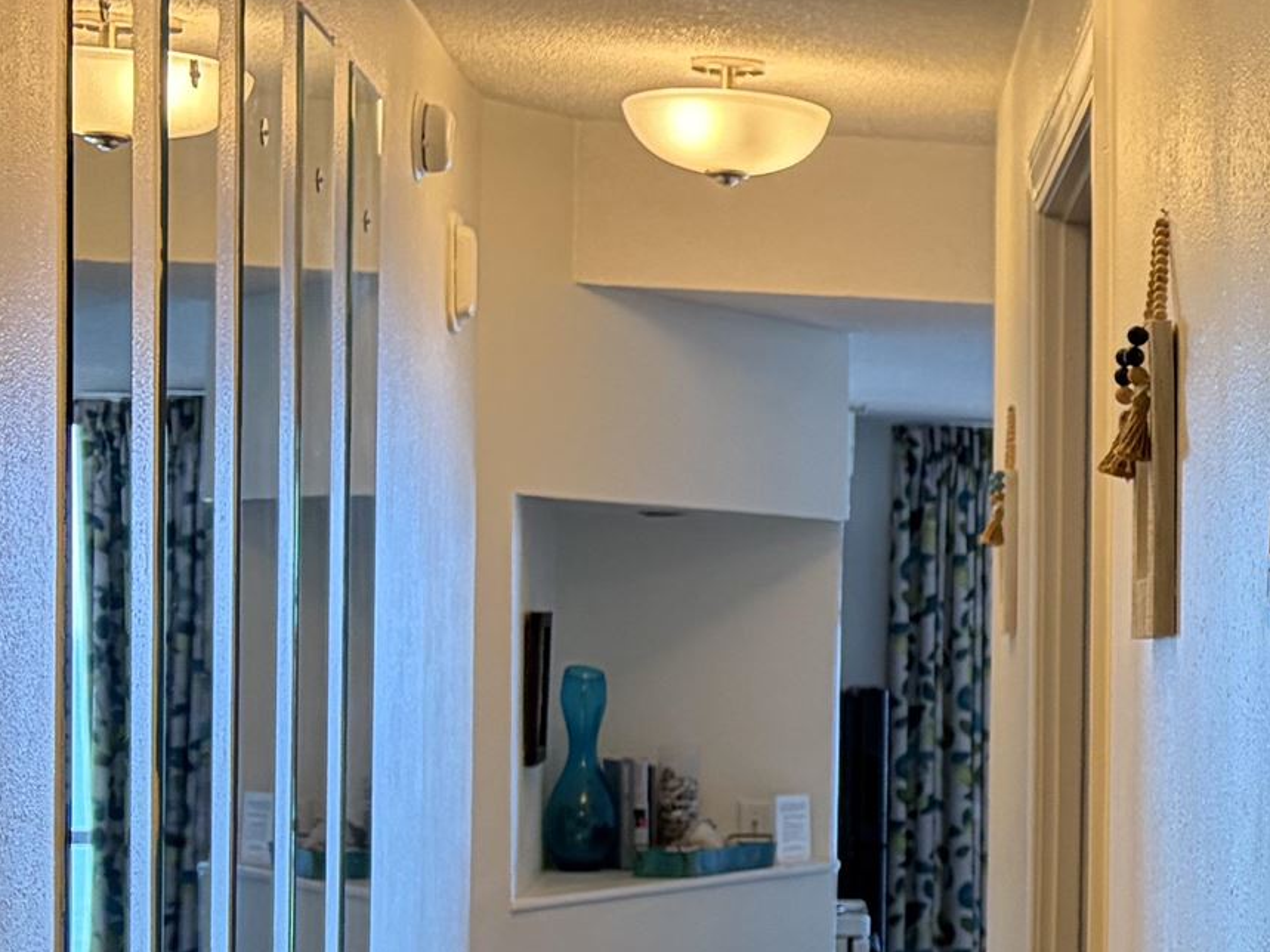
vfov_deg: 15.8
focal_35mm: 93
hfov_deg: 18.0
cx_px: 2079
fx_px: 3412
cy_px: 721
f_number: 1.6
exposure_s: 1/120
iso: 125
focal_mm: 5.96
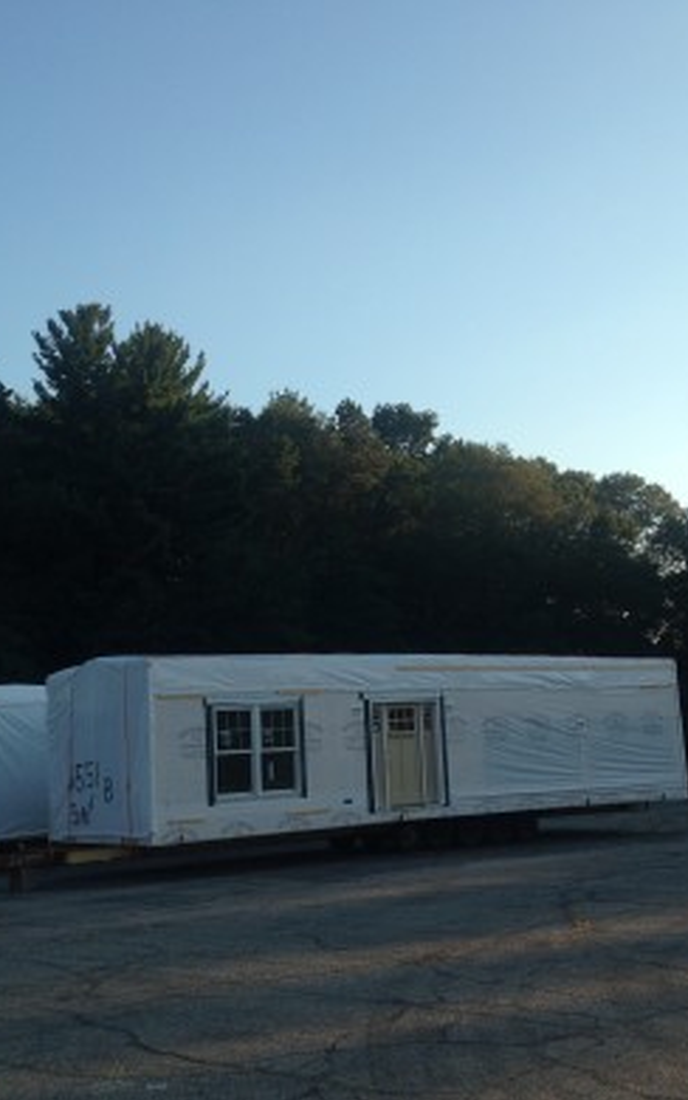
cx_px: 341
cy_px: 549
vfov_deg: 42.6
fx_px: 1409
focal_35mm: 47
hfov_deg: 27.4
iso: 50
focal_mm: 4.12
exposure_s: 1/577
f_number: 2.4
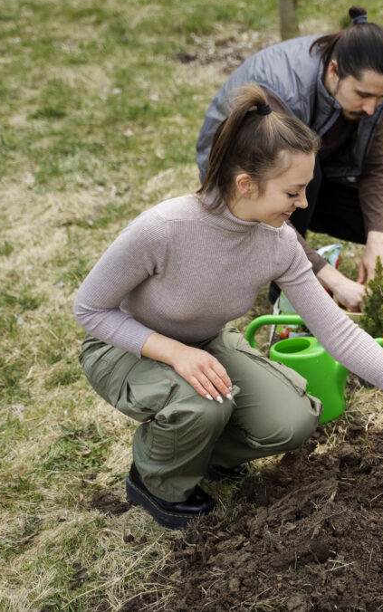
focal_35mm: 71
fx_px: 1185
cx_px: 440
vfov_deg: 29.0
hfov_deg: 17.6
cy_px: 304
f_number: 2.8
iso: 160
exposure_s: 1/500
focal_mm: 46
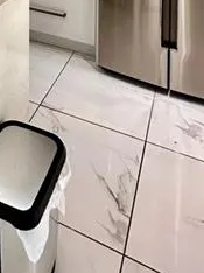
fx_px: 362
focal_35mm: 46
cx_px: 10
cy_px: -134
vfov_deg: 28.0
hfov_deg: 29.8
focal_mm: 2.22
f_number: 2.2
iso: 200
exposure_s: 1/120
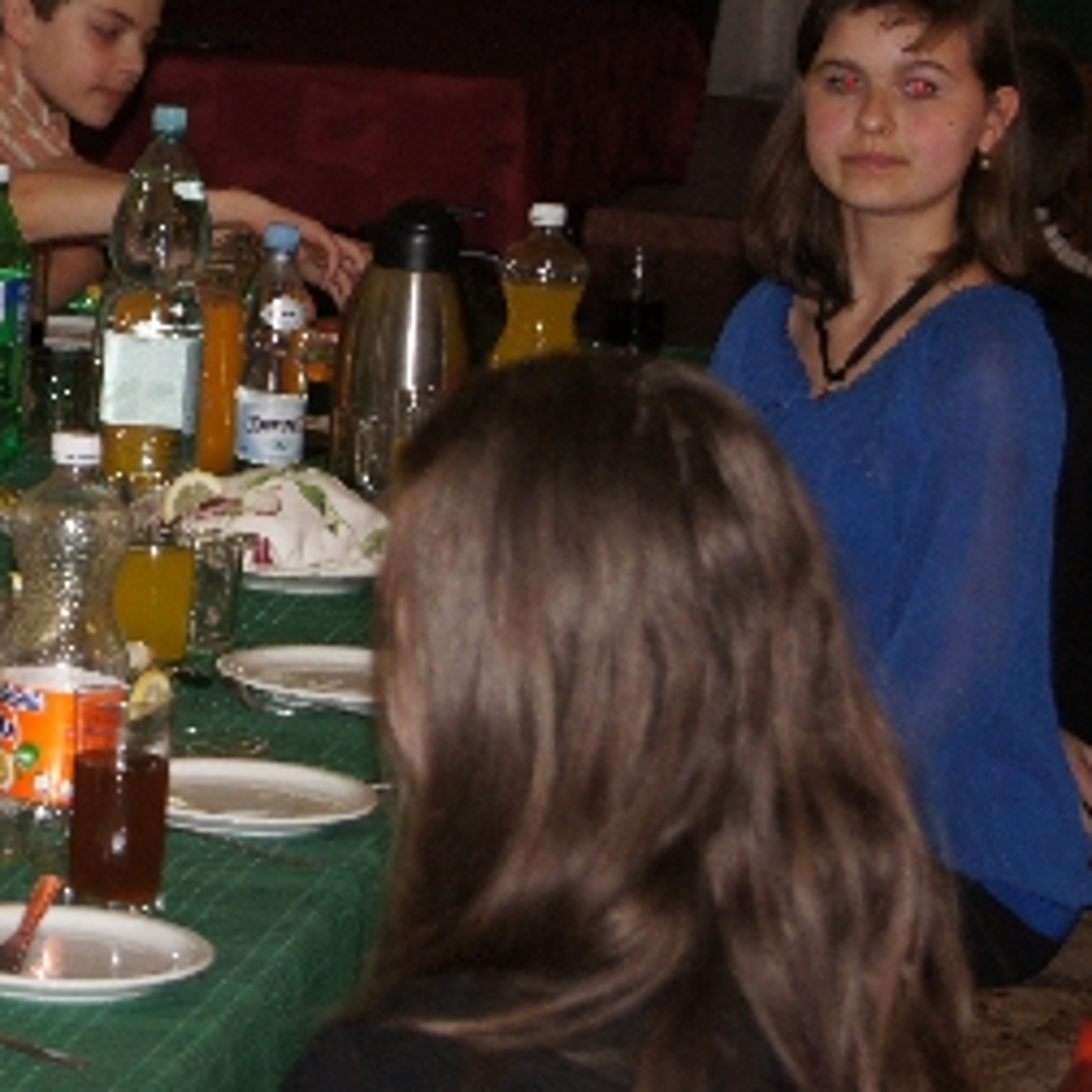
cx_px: -126
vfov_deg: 10.5
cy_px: 405
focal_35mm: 167
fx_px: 5961
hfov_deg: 10.3
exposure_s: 1/80
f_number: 5.6
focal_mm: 55
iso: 800
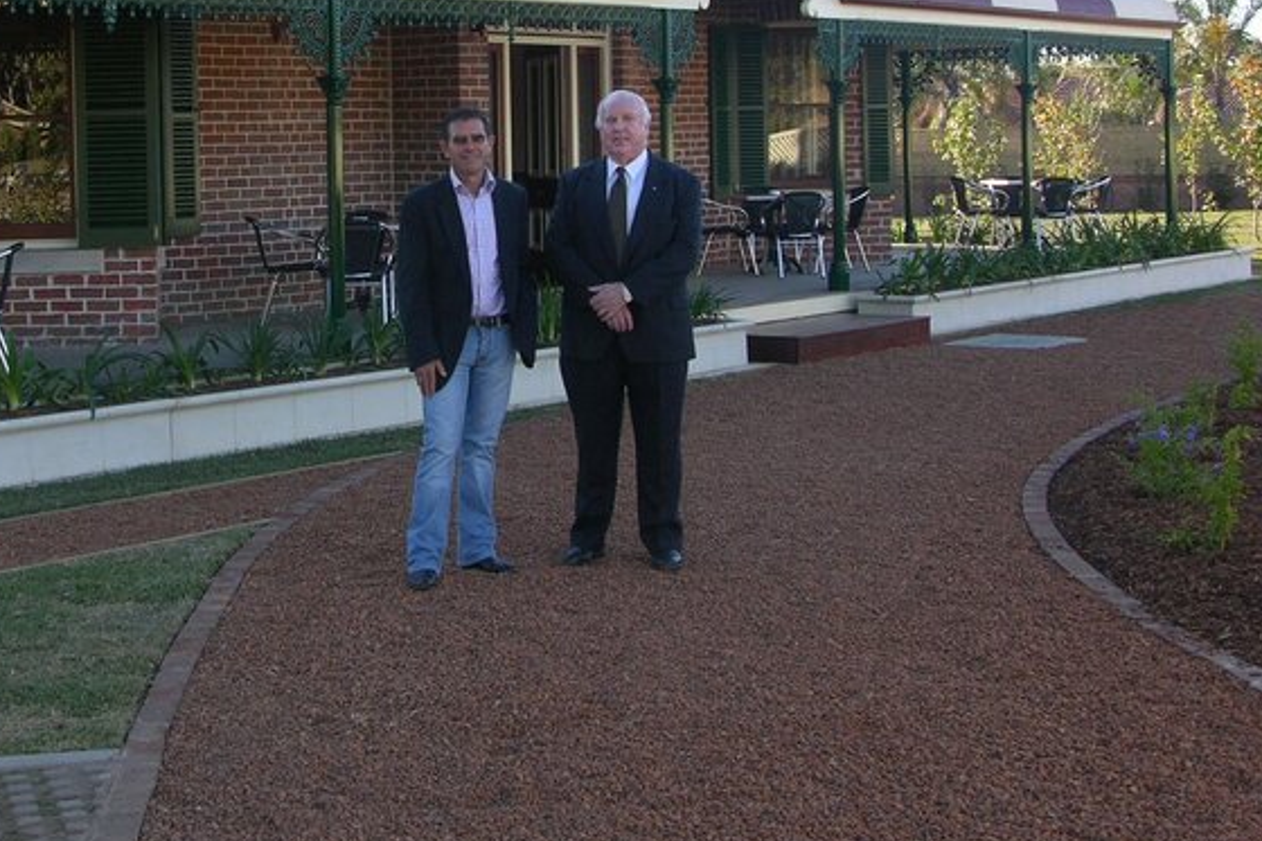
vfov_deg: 20.6
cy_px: 131
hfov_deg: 30.6
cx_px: 372
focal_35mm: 65
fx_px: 2278
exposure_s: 1/92.2
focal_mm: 8.9
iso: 50
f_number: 4
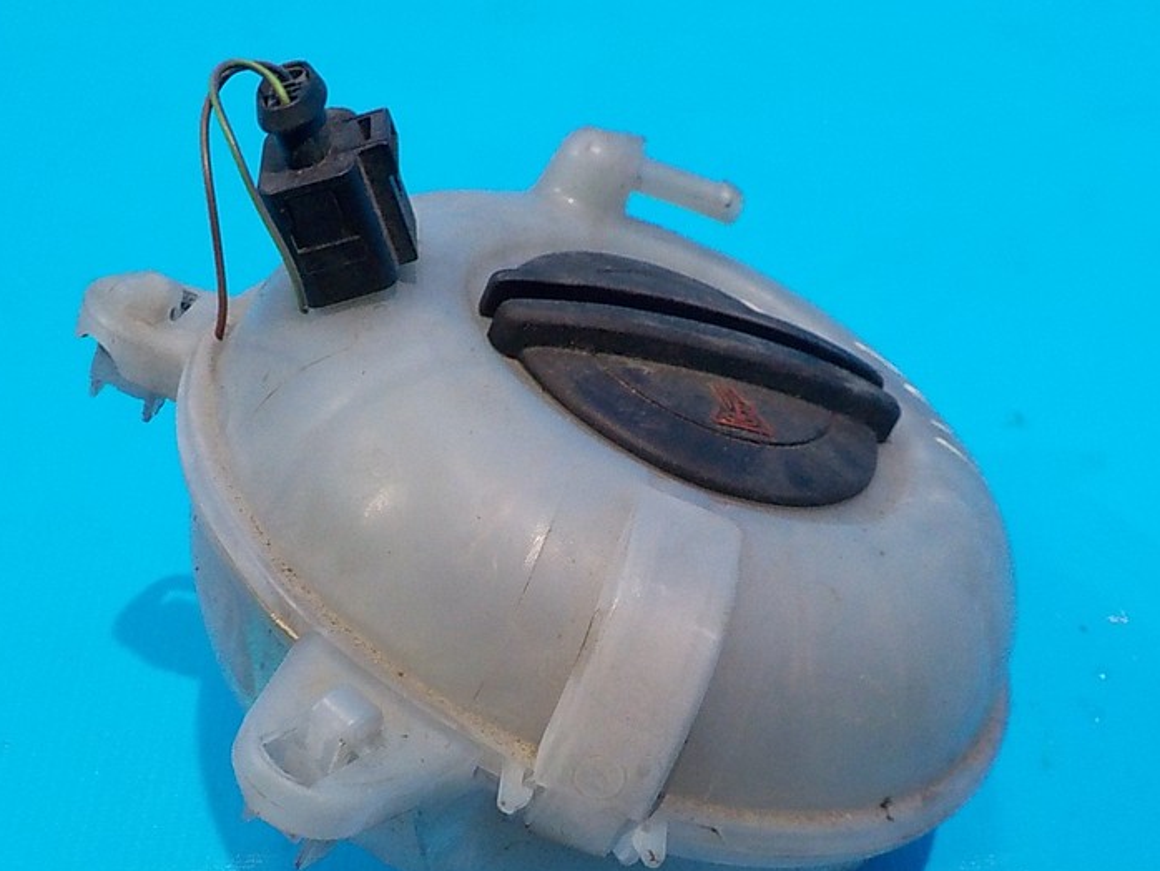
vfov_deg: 32.6
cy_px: 583
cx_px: 630
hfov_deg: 42.9
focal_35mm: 44
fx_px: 1475
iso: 280
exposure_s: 1/30
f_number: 3.3
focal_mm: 4.1
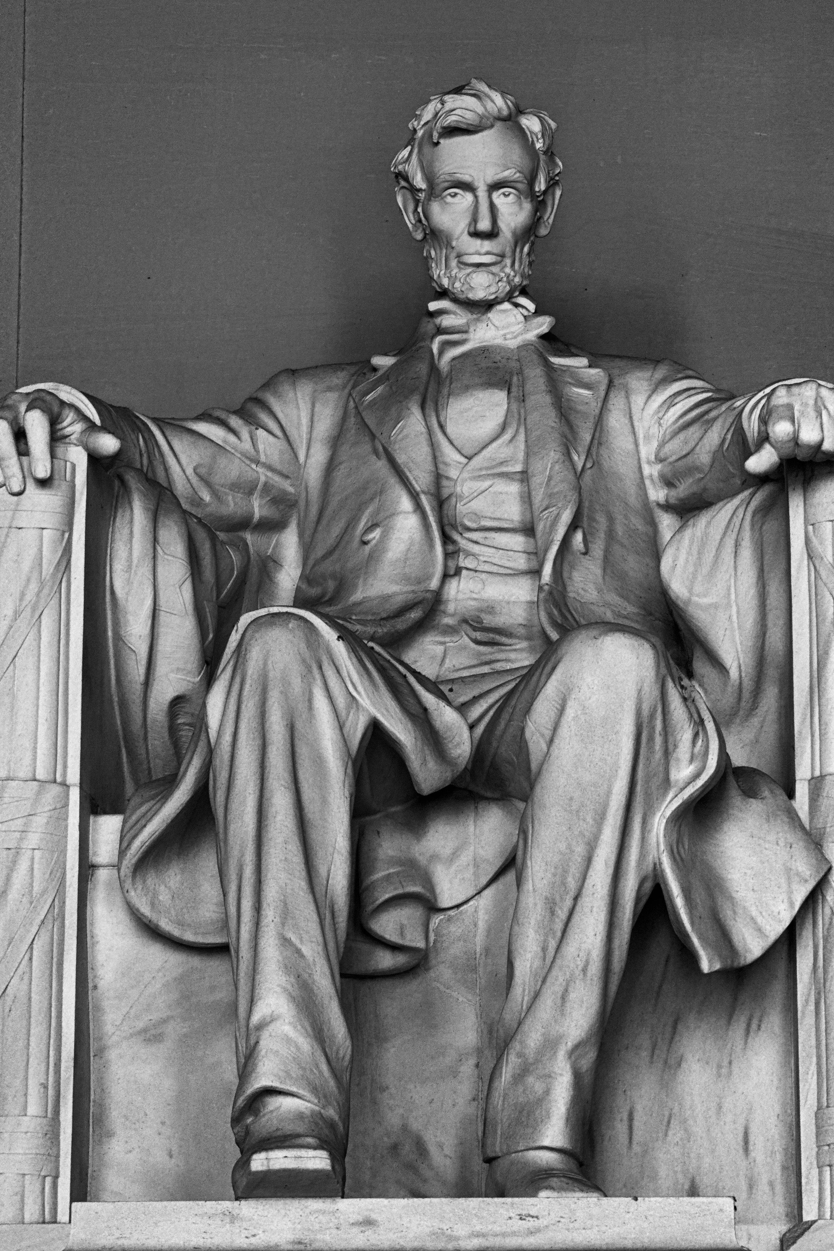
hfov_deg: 11.0
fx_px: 4343
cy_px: 626
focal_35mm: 125
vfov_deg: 16.4
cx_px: 438
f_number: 2.8
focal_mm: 15.66
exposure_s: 1/121
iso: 125
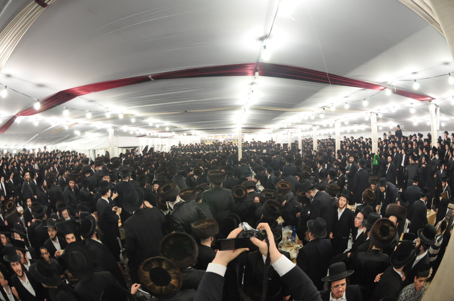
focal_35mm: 16
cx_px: 227
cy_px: 150
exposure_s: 1/60
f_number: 5.6
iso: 2000
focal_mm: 10.5
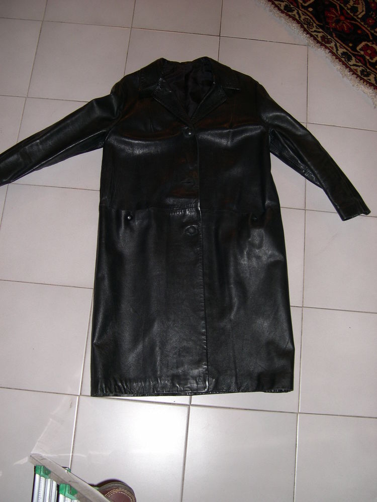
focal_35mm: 38
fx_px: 552
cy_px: 251
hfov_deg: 37.7
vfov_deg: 49.0
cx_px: 188
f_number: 2.8
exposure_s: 1/60
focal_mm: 8
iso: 100
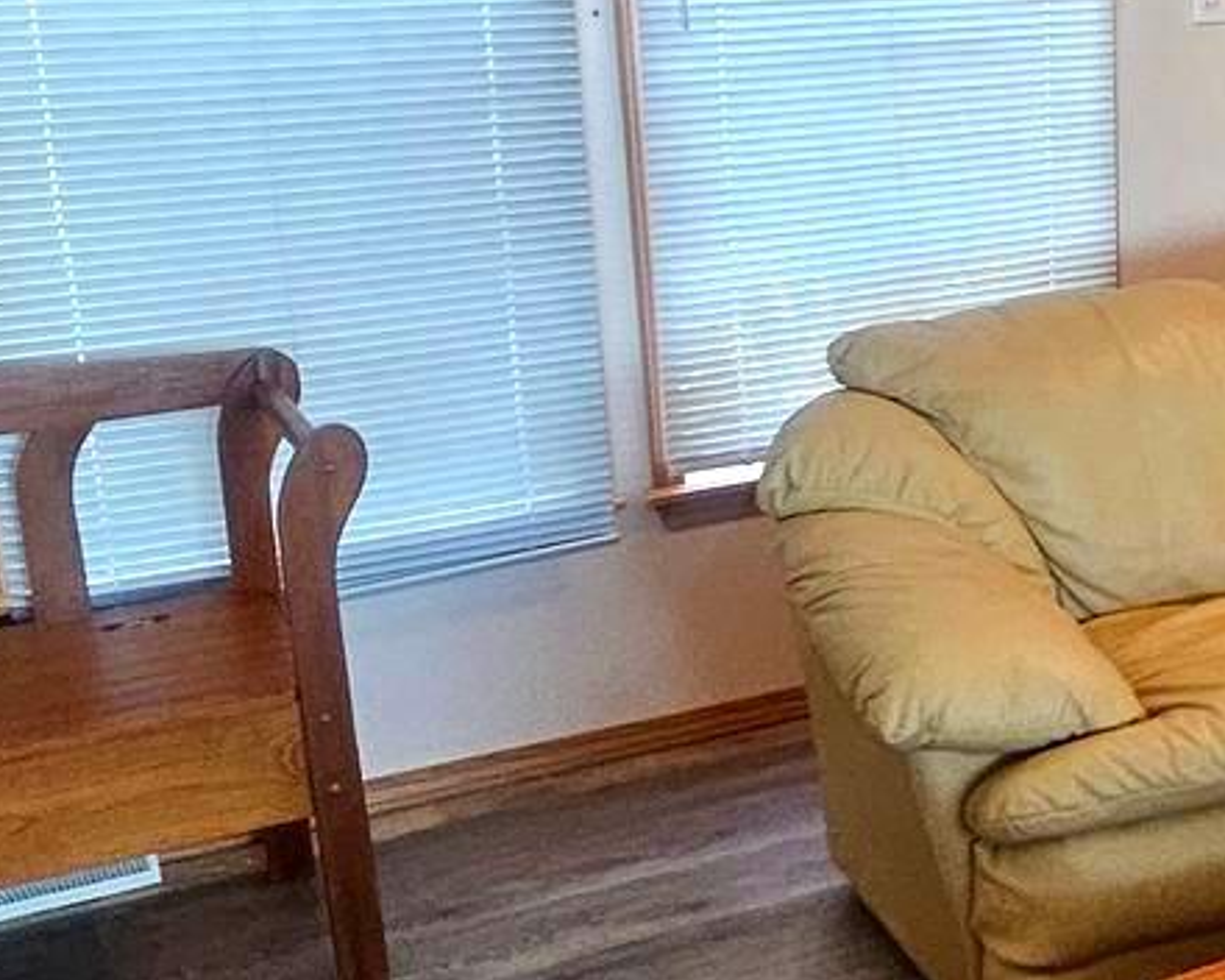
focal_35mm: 59
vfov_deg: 25.8
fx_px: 2139
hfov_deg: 28.8
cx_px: 1361
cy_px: 409
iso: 320
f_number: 2.2
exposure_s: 1/60
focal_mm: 1.74
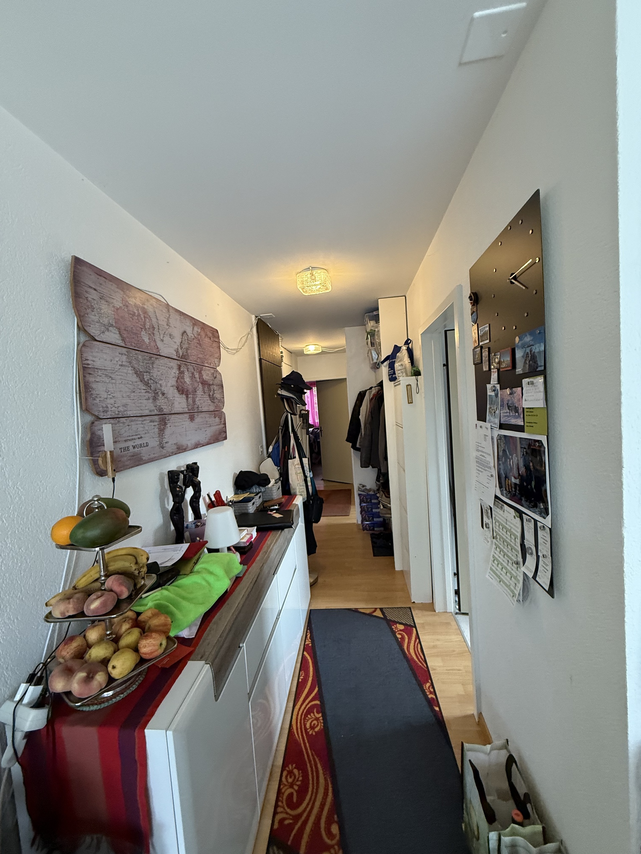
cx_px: 320
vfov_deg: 102.1
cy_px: 427
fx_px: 346
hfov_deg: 85.7
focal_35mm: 14
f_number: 2.2
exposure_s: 1/90
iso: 320
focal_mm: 2.22
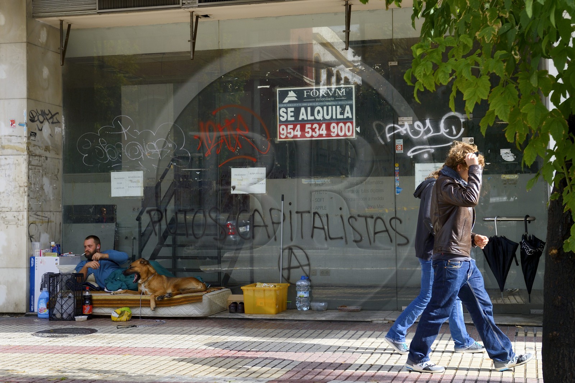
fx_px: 766
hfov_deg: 41.1
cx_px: 288
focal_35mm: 48
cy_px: 192
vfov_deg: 28.1
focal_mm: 48
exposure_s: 1/640
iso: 200
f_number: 4.5
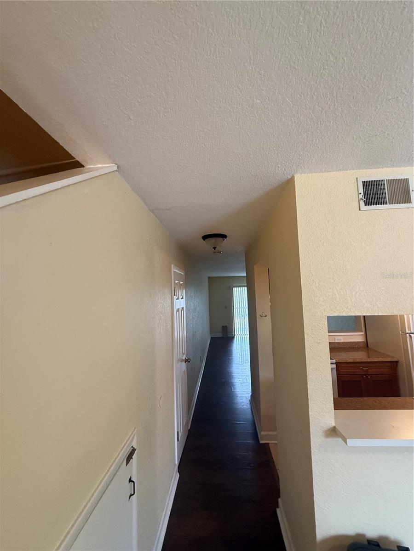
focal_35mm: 14
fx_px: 223
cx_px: 207
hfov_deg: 85.7
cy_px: 276
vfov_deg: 102.1
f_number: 2.2
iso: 400
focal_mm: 2.22
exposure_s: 1/120
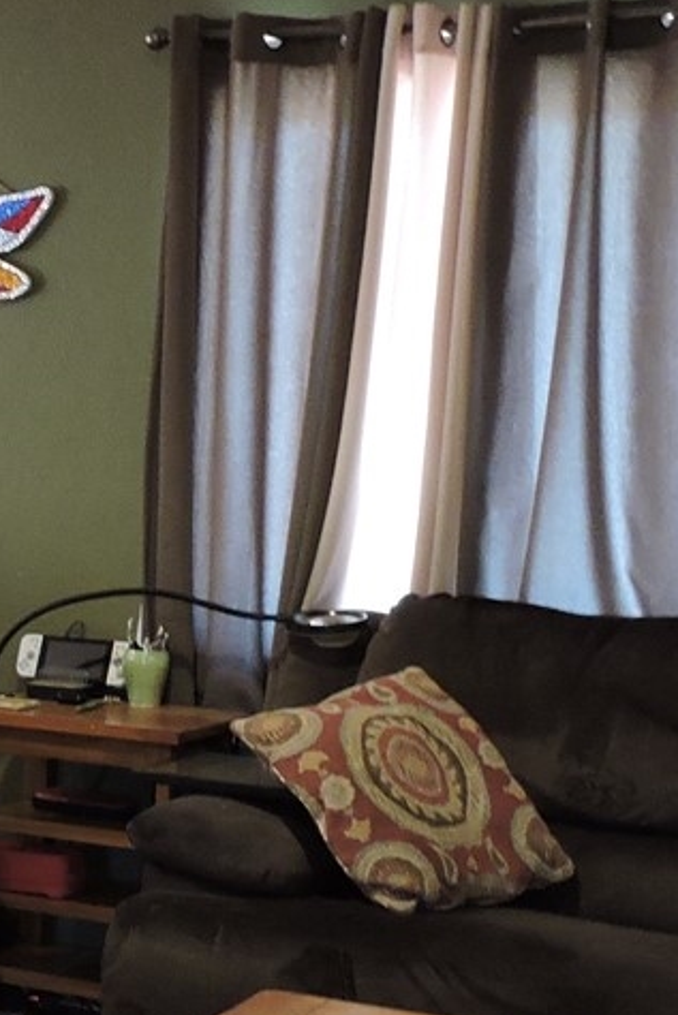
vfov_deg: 24.2
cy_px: 515
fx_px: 2371
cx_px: -240
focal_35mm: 84
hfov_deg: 15.4
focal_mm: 4.3
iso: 400
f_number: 3.3
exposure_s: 1/15
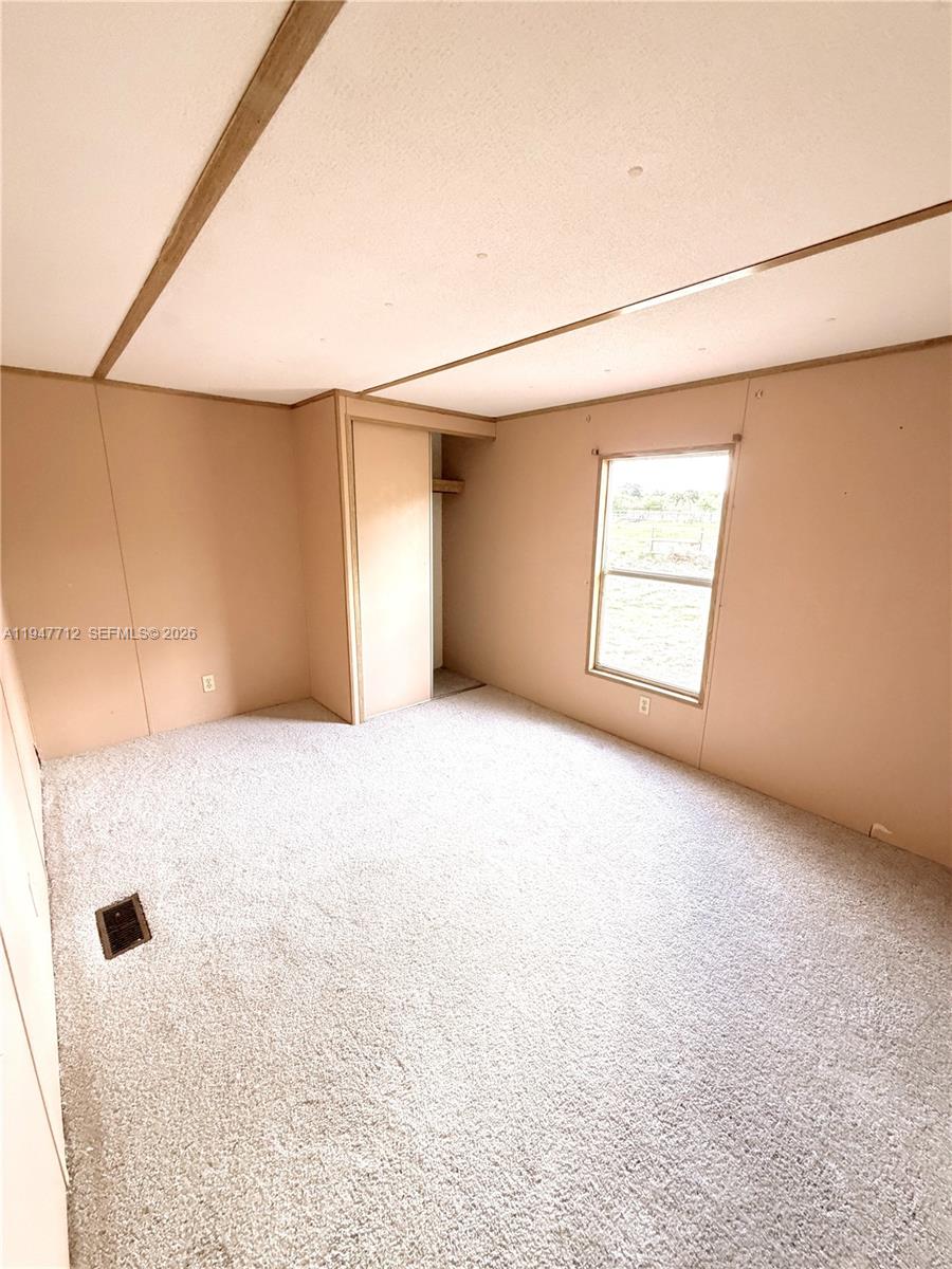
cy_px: 634
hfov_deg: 85.7
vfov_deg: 102.1
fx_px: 513
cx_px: 476
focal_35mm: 14
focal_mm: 2.22
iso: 400
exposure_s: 1/60
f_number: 2.2
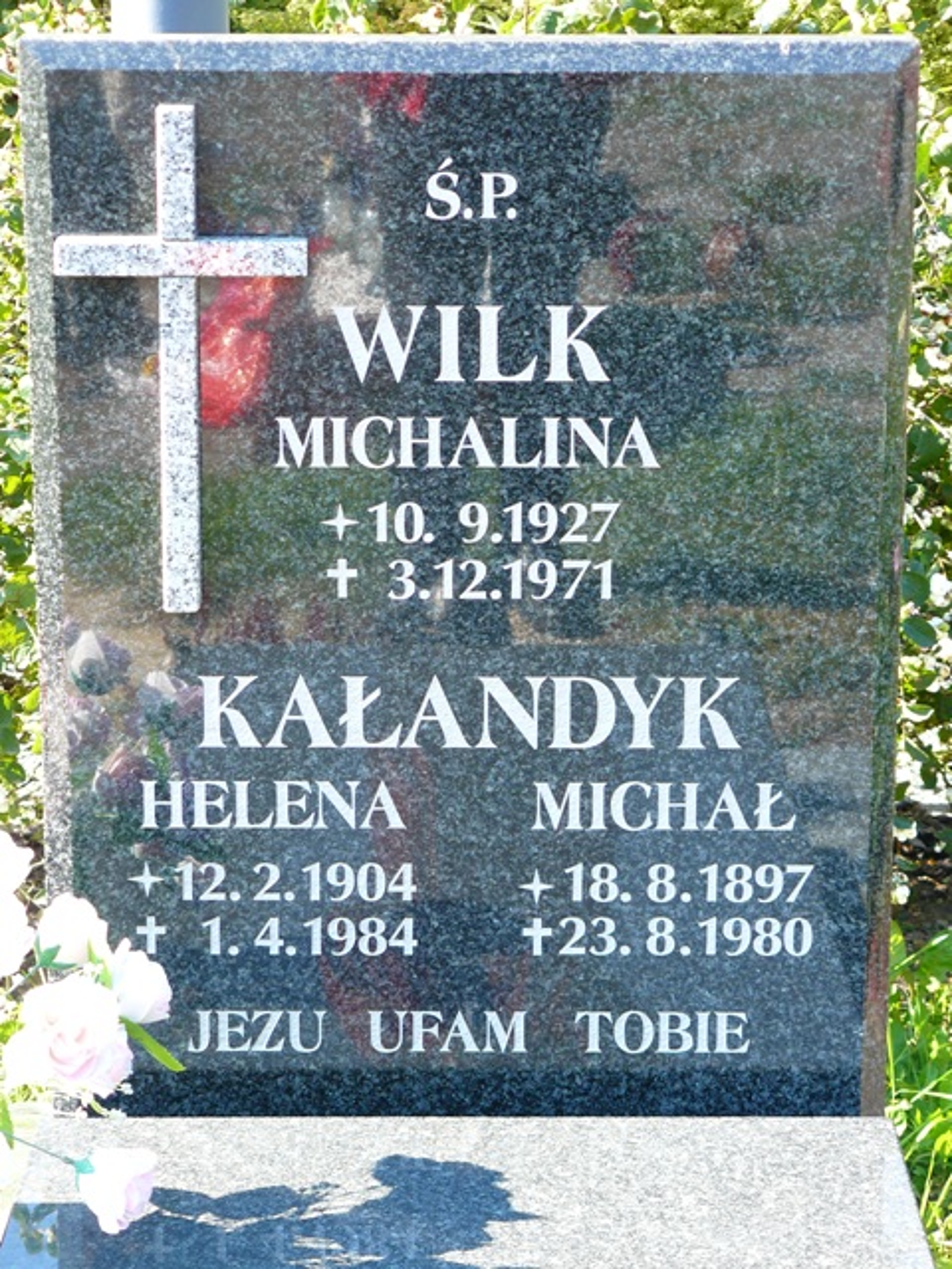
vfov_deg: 20.7
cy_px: 634
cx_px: 476
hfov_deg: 15.6
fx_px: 3484
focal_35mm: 95
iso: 100
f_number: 3.2
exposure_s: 1/100
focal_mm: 15.8
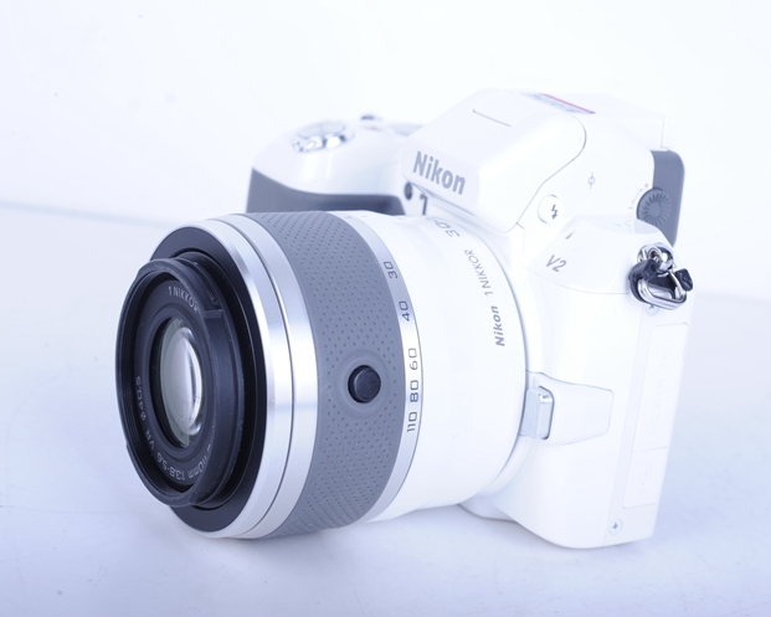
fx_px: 1552
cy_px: 308
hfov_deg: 27.9
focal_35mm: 68
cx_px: 416
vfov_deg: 22.5
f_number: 13
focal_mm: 60
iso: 200
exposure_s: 1/200
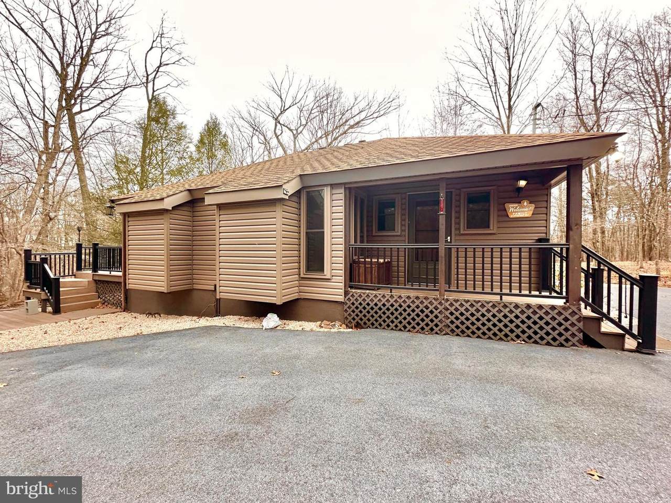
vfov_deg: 85.7
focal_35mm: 14
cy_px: 252
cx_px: 336
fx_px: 271
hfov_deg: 102.1
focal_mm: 2.22
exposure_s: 1/99
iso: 160
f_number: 2.2
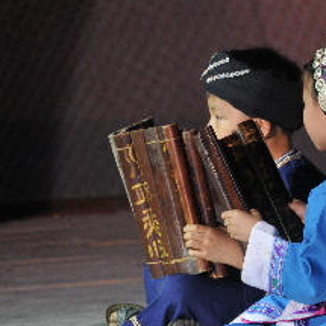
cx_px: 183
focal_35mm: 284
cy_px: 202
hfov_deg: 6.2
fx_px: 3026
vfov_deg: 6.2
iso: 400
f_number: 5.3
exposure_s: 1/50
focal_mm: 112
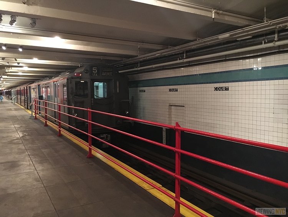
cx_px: 144
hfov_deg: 61.6
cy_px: 108
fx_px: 241
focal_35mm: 29
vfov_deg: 48.3
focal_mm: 4.15
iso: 250
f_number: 2.2
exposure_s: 1/15
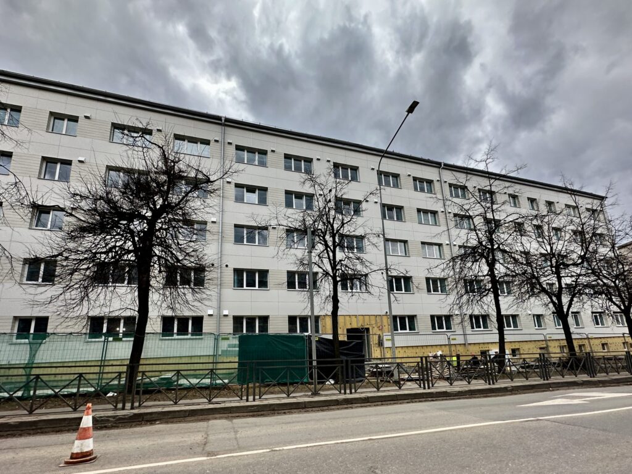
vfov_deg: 85.7
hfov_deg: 102.1
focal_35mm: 14
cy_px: 237
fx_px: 256
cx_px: 316
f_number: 2.2
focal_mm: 2.22
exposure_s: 1/452
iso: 40
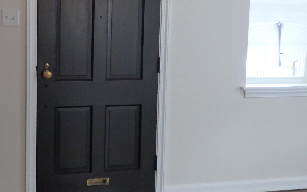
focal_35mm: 51
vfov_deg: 25.3
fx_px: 427
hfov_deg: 38.5
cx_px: 76
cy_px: 76
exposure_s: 1/30
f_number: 3.3
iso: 800
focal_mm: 5.5
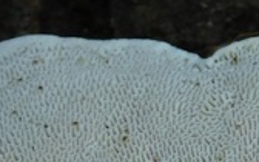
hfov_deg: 4.5
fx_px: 3247
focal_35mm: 460
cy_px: 452
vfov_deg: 2.8
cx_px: 413
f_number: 4.5
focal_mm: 16.1
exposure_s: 1/50
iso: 125
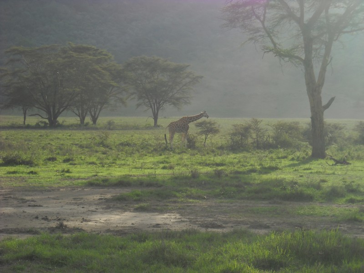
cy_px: 136
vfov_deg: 14.1
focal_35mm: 105
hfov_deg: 18.7
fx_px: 1104
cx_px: 182
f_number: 4.7
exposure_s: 1/284
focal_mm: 17.1
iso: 64
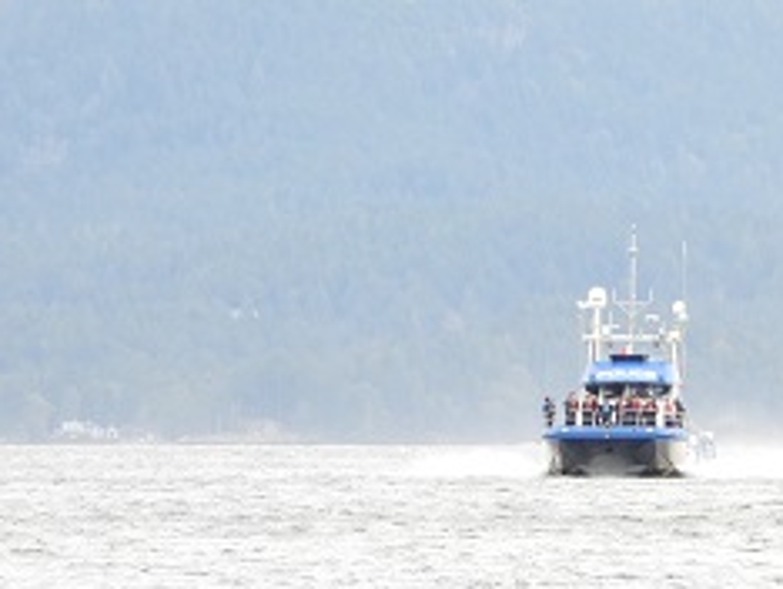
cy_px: 269
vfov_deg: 1.8
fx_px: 18816
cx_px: 482
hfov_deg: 2.4
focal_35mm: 831
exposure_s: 1/250
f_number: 5
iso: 320
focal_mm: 77.8
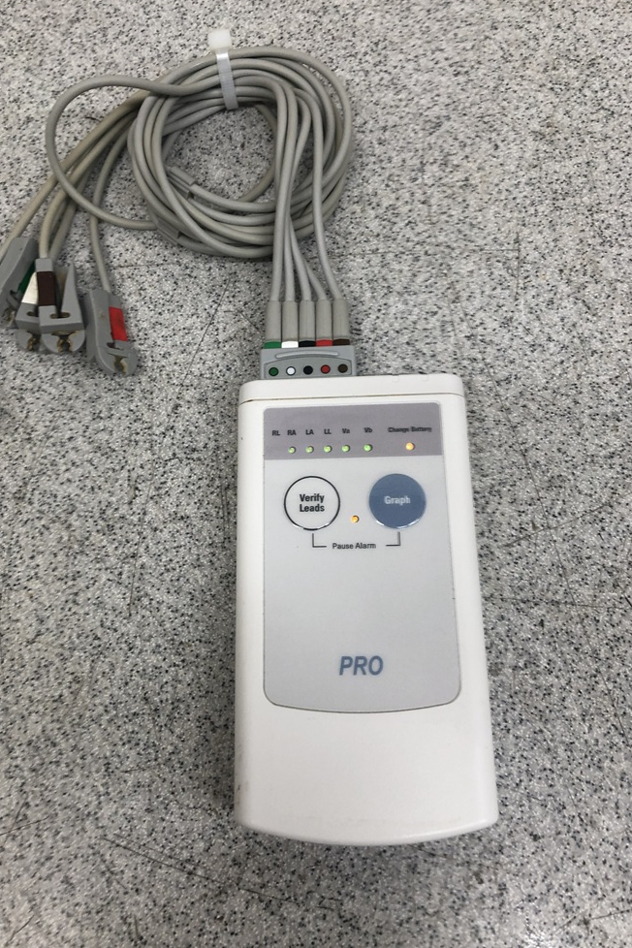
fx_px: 790
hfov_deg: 43.6
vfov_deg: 61.9
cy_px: 463
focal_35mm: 30
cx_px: 293
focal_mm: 3.99
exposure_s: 1/40
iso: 20
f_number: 1.8
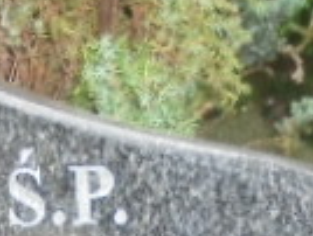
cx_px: 156
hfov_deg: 15.9
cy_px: 530
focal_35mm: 124
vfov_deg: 10.6
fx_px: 1123
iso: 400
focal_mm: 4.6
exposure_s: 1/30
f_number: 3.5
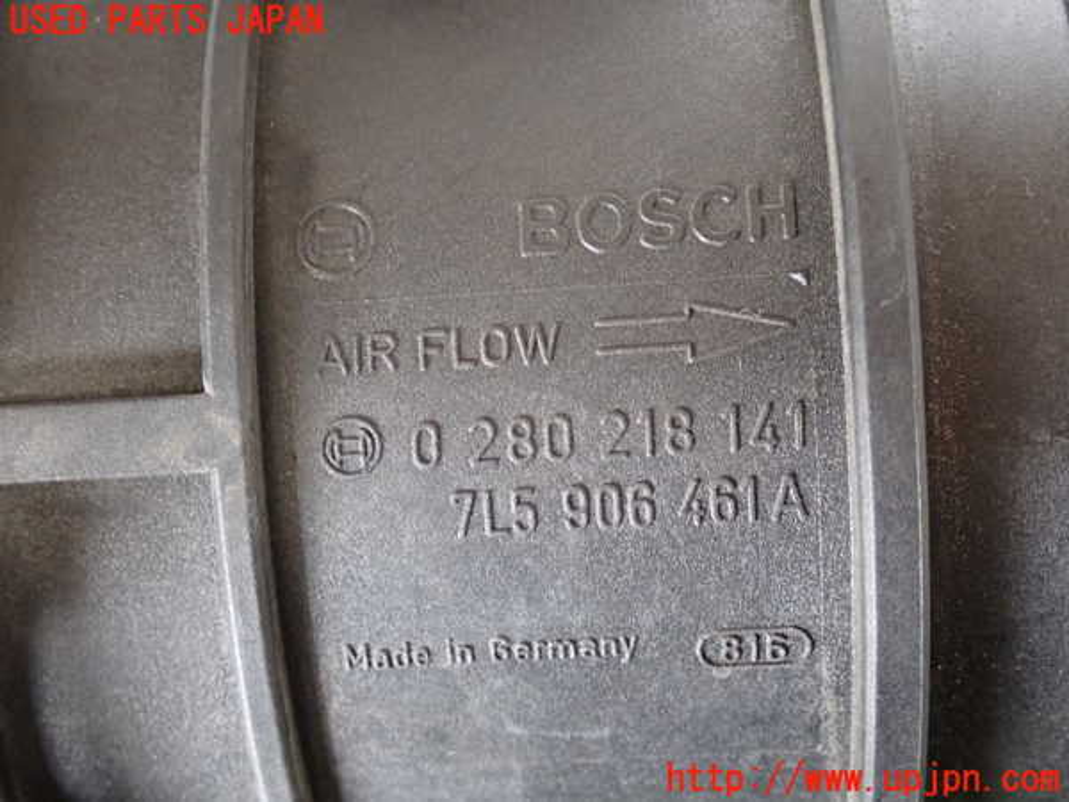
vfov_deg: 25.2
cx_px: 534
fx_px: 1791
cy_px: 401
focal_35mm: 58
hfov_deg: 33.2
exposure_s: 1/20
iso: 800
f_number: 3.5
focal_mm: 10.35
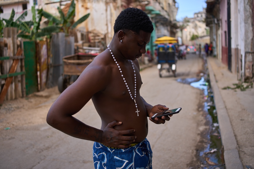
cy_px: 84
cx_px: 127
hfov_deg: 54.4
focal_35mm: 35
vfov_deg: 37.9
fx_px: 247
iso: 100
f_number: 2
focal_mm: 35
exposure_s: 1/800
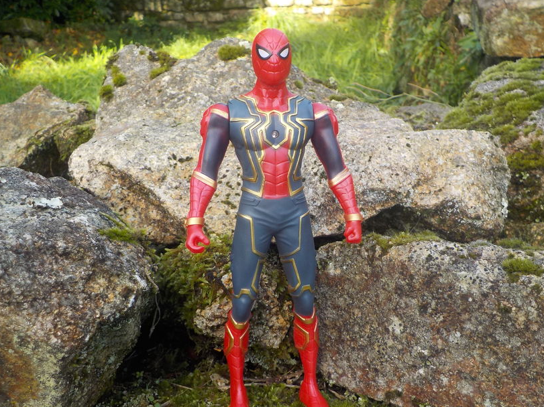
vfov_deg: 38.6
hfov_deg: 50.1
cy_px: 228
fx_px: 581
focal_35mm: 37
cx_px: 301
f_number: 3.3
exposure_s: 1/160
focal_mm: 4.1
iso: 125
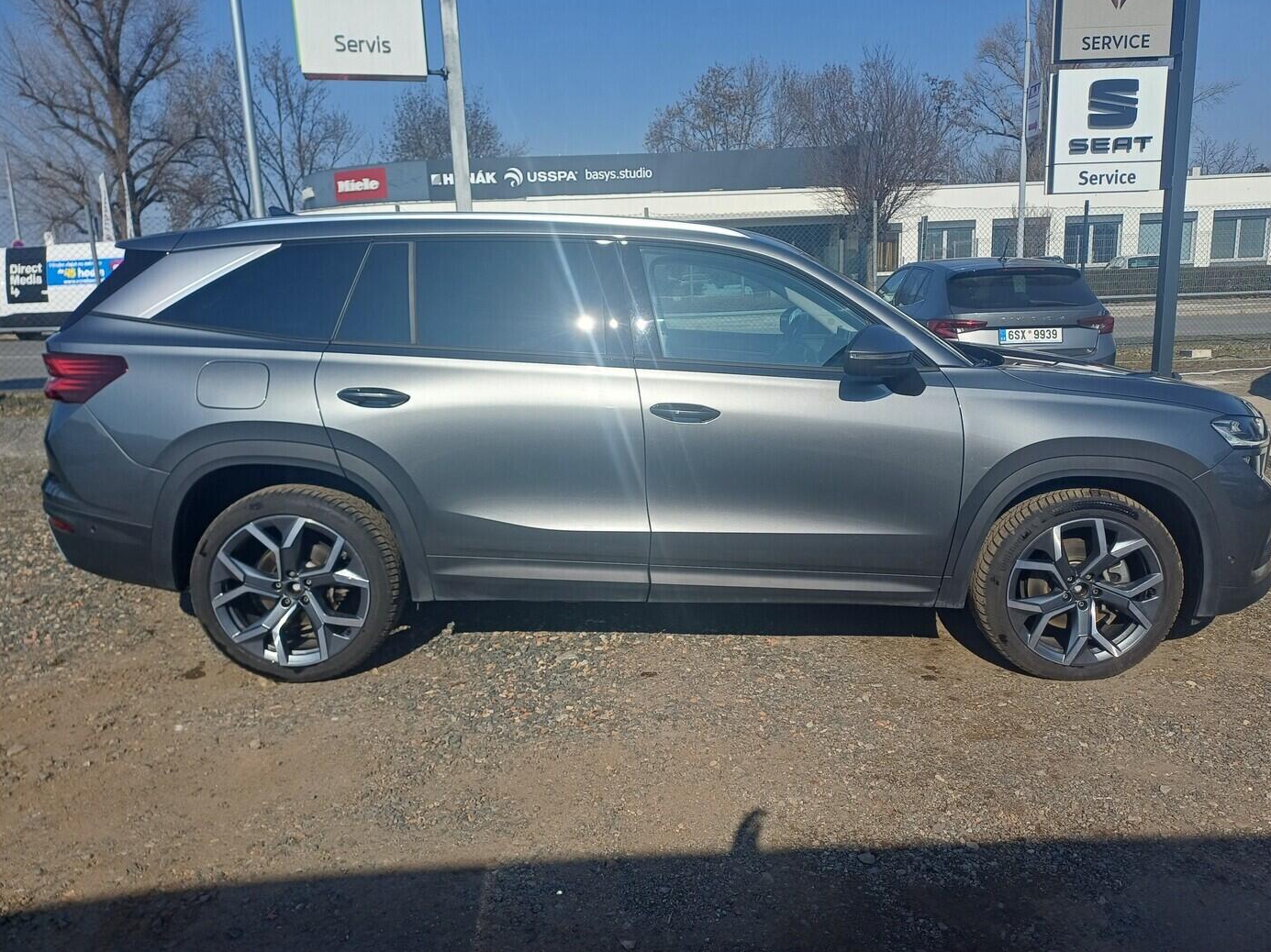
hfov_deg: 67.3
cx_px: 657
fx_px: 954
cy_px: 459
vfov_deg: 53.0
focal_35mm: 26
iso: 50
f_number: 1.8
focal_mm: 4.65
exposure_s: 1/1795
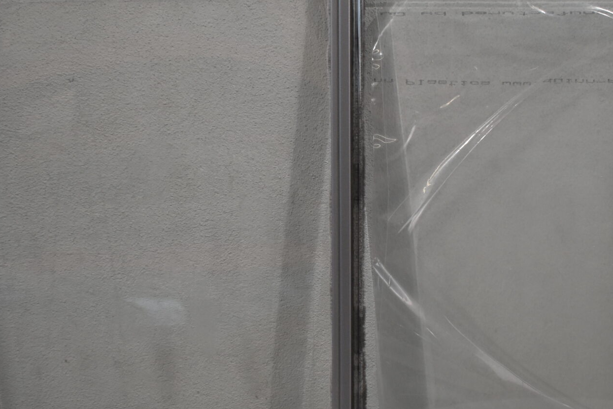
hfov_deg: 27.7
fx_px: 1243
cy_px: 230
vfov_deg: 18.7
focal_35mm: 73
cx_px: 360
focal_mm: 24
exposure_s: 1/250
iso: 450
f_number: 3.8
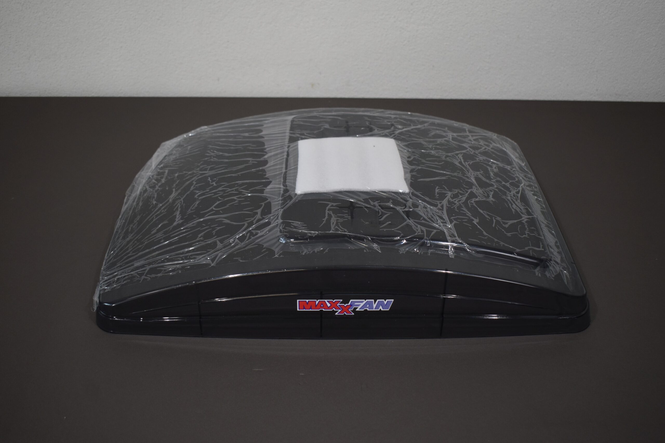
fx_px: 720
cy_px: 222
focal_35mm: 39
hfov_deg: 49.6
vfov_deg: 34.2
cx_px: 332
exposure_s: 1/250
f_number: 4
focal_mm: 26
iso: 500
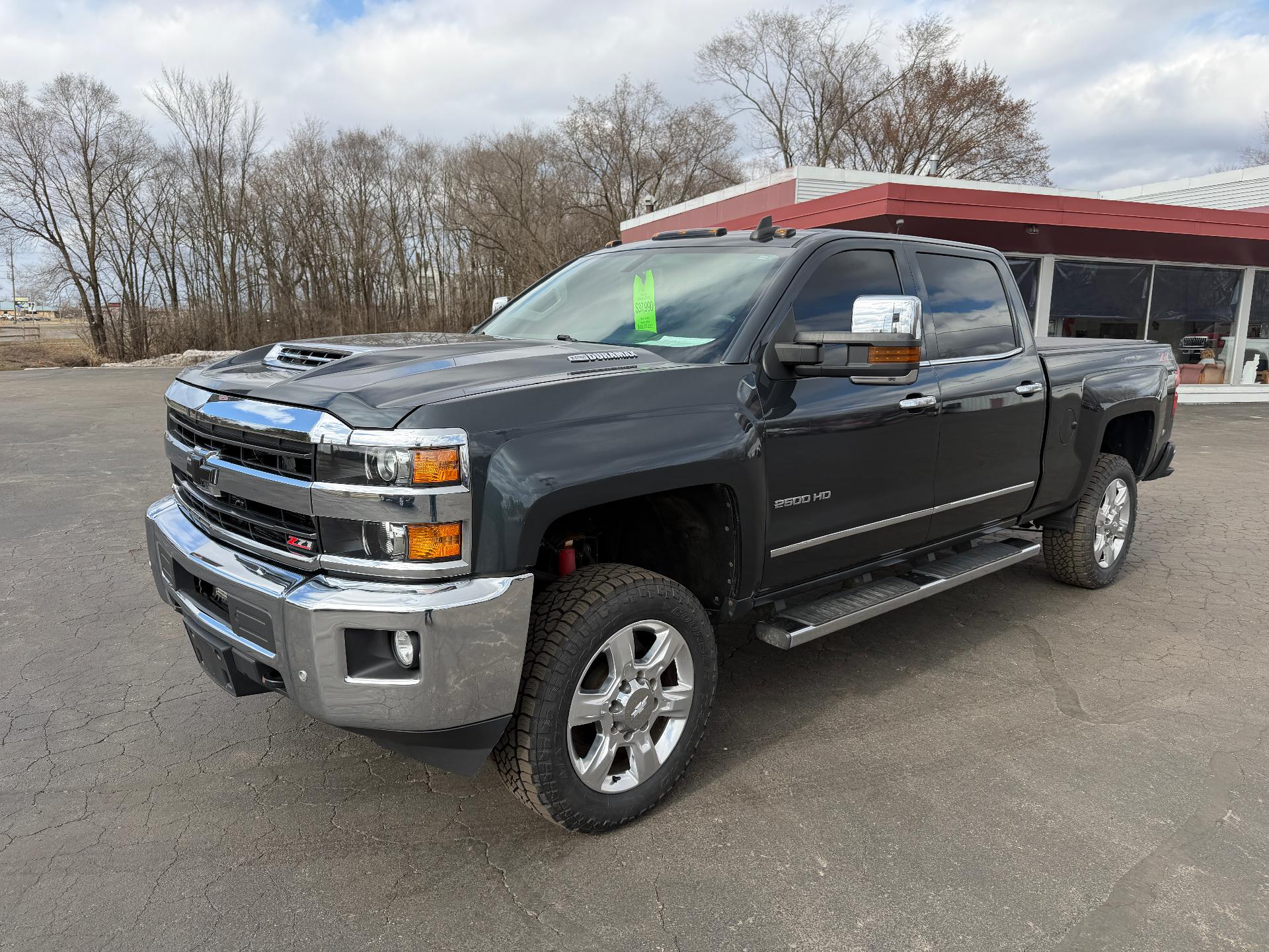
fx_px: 880
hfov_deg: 71.6
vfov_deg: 56.8
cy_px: 476
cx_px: 634
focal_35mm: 24
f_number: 1.78
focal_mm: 6.76
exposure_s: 1/1653
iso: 80
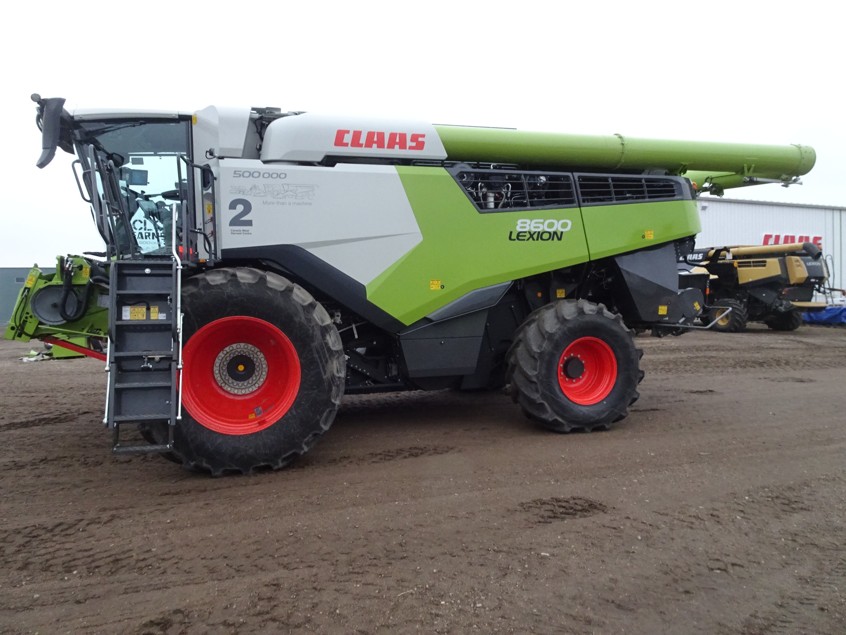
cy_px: 318
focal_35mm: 24
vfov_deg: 56.8
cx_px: 423
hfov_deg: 71.6
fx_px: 587
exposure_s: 1/250
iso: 640
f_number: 3.5
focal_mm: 4.1
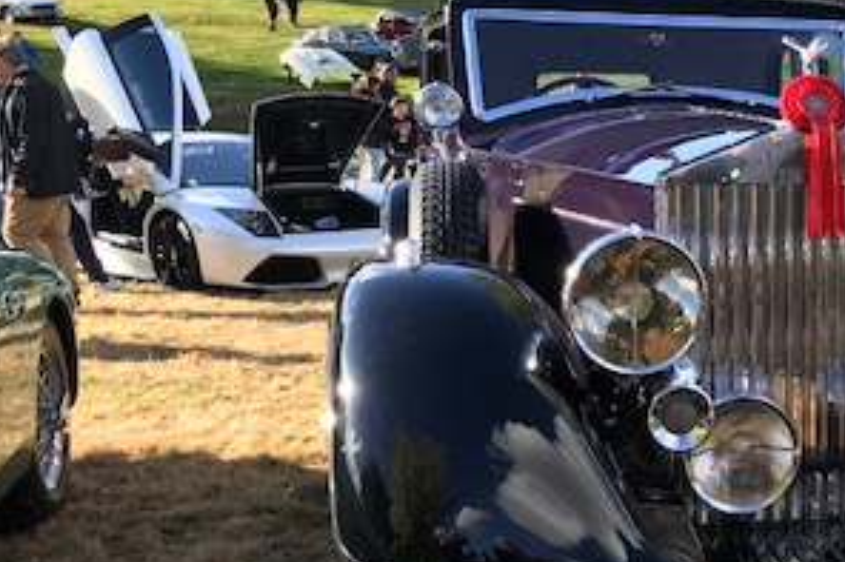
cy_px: 328
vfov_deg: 21.5
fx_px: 1478
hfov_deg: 30.1
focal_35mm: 63
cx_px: 805
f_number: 1.8
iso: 20
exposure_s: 1/560
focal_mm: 3.99
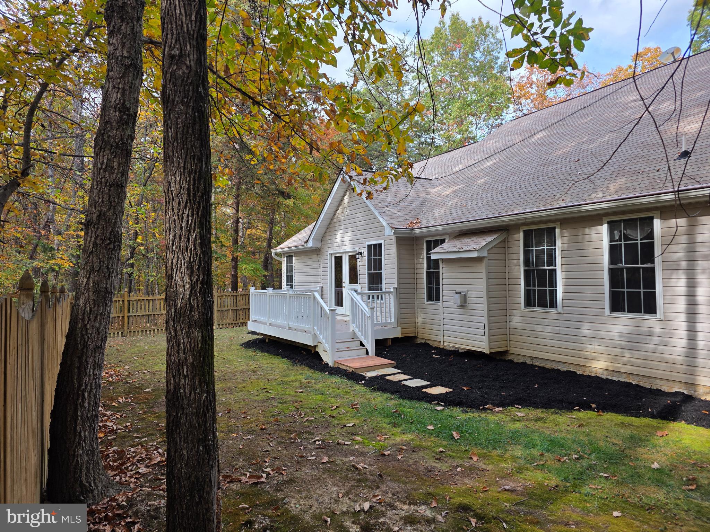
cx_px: 355
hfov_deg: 73.9
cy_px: 266
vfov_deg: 58.9
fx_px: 472
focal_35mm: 23
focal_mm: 6.3
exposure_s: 1/1238
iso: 80
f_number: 1.7
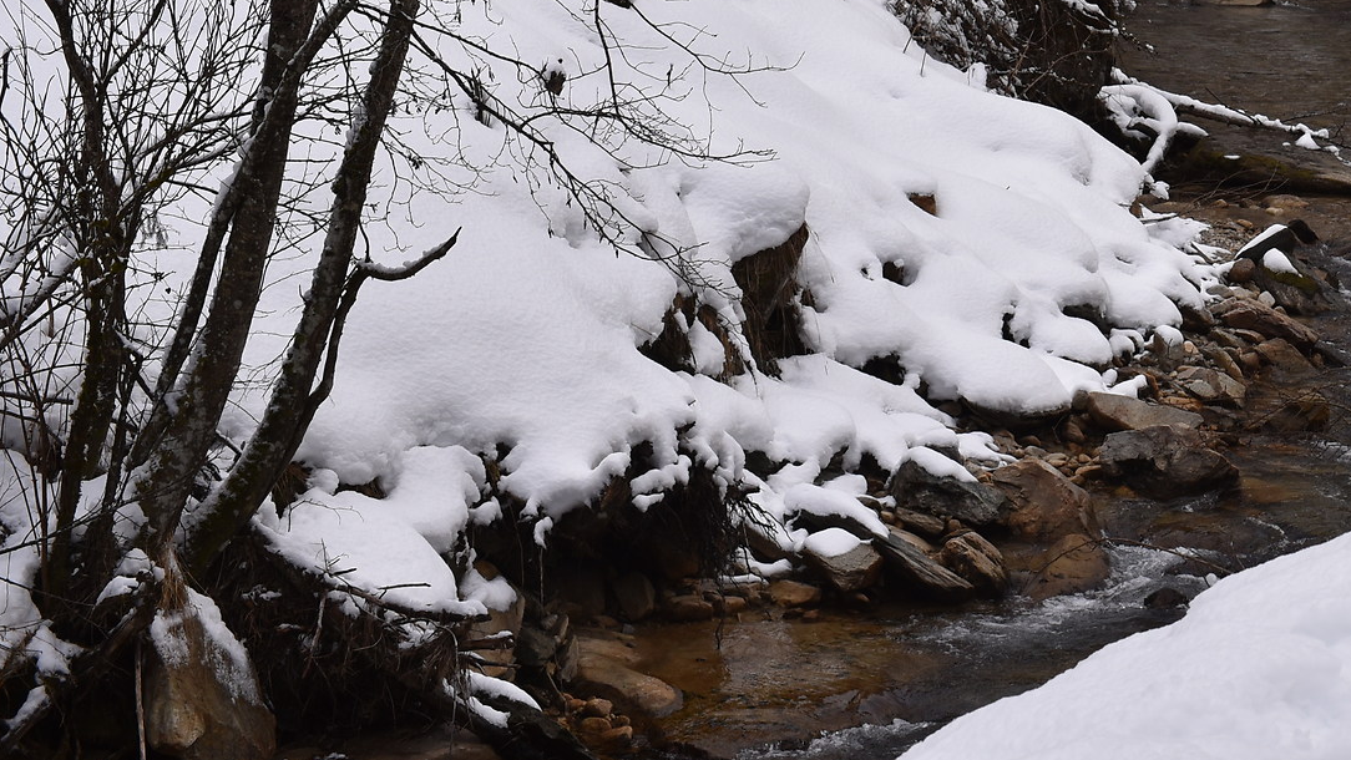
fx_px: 4156
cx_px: 1430
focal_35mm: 116
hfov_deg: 17.9
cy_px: -197
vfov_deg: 10.3
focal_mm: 50
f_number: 7.1
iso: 250
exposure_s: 1/200
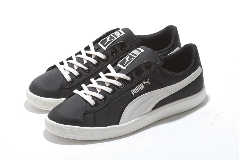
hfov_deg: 16.1
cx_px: 120
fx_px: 847
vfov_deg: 10.8
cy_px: 80
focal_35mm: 128
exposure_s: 1/160
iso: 640
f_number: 11
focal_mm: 85
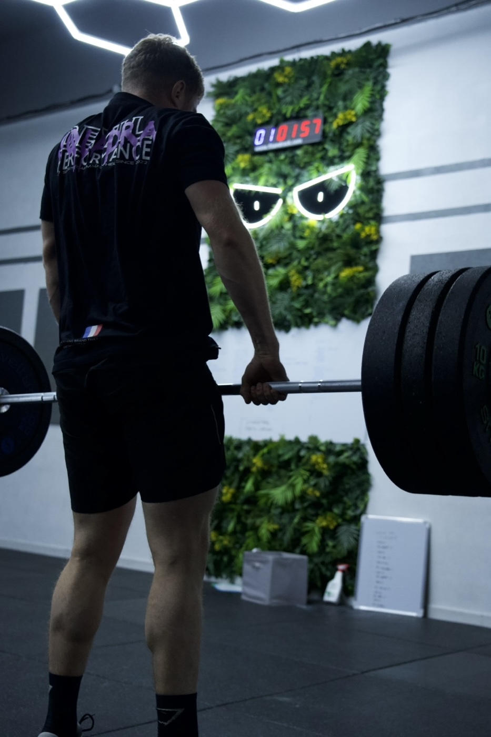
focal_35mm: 43
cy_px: 368
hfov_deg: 31.2
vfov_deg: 45.4
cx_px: 246
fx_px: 880
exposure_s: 1/500
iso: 6400
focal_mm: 43
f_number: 4.5
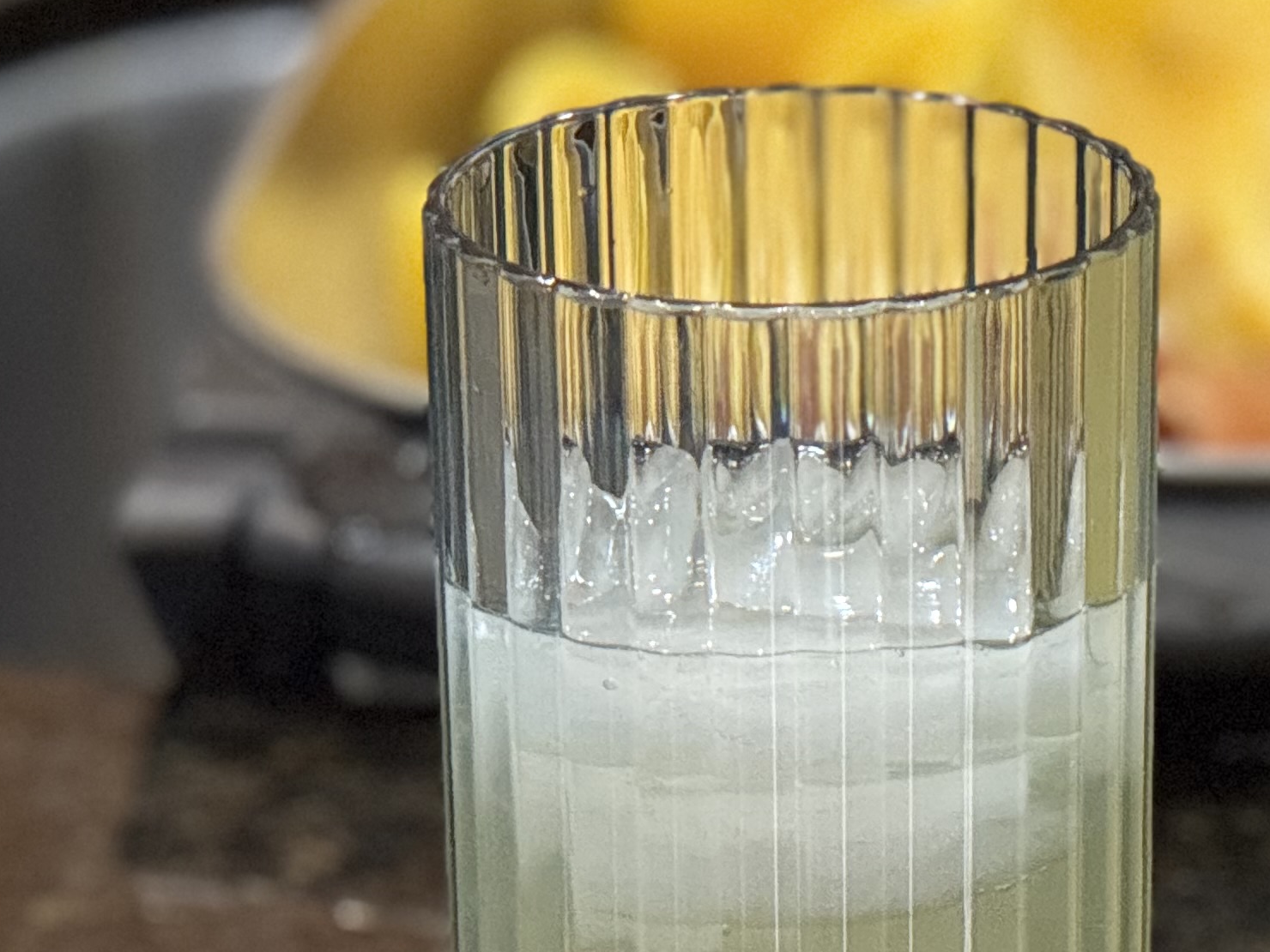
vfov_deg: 4.5
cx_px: 1552
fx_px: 11997
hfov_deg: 6.0
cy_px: 190
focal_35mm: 327
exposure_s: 1/60
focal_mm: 15.66
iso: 640
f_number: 2.8
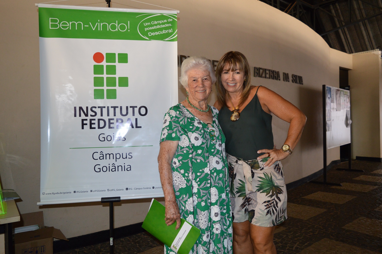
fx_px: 286
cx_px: 191
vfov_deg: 47.8
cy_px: 127
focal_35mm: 27
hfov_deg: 67.4
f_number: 3.5
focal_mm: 18
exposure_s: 1/60
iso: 900
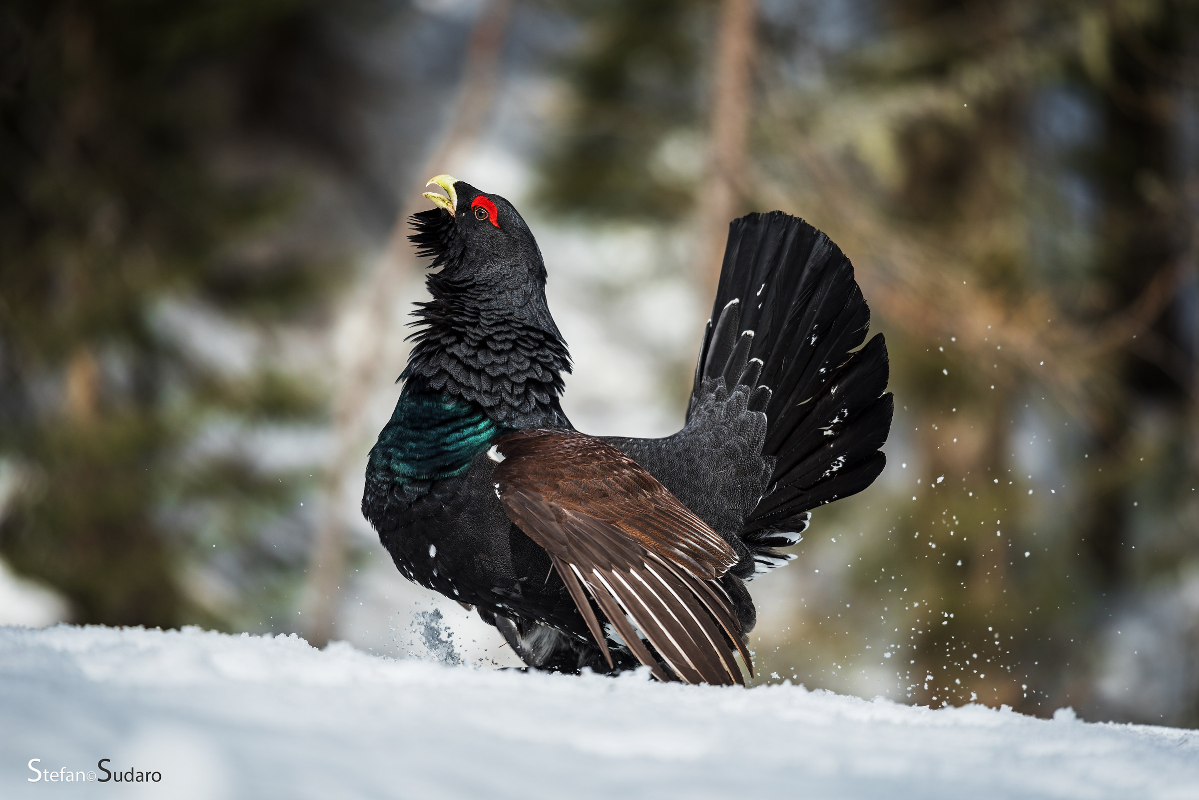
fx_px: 9995
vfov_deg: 4.6
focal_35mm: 300
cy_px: 400
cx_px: 600
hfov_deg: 6.9
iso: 100
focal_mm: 300
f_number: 4
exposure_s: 1/1250
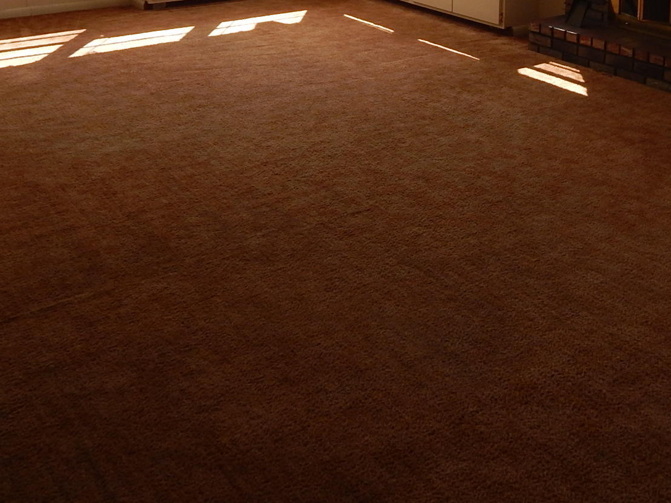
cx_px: 464
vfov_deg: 31.0
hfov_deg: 41.4
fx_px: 872
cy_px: 72
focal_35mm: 45
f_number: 3
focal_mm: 4
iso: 125
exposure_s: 1/160
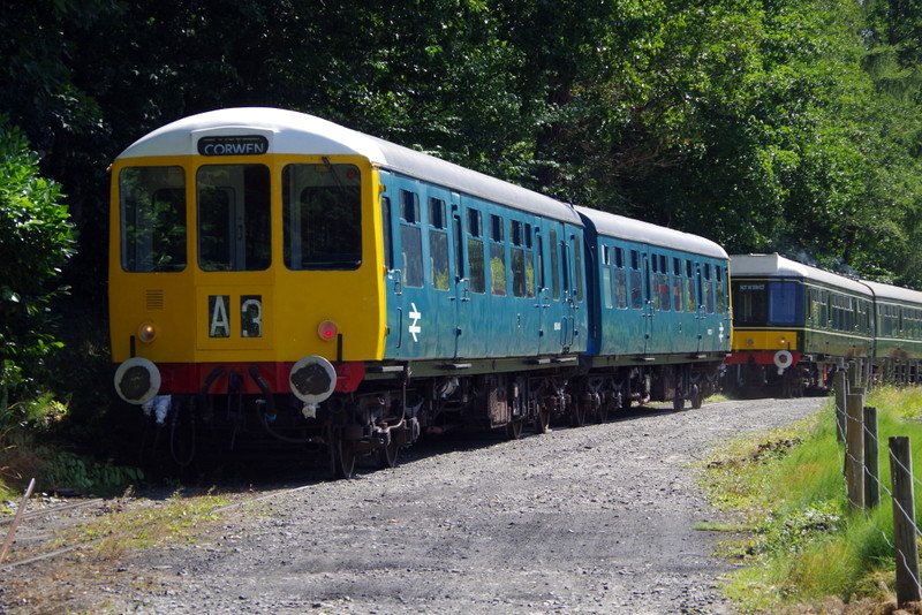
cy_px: 308
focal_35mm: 117
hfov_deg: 17.5
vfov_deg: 11.7
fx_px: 2997
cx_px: 461
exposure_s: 1/400
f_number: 8
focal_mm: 78
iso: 320
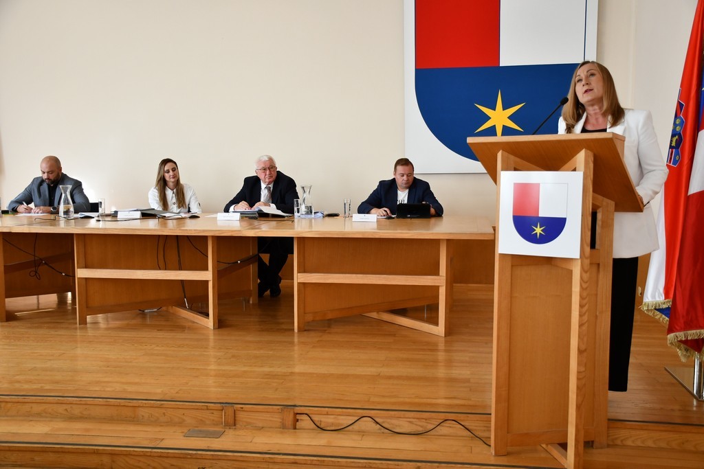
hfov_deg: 53.1
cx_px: 352
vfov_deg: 36.9
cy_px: 234
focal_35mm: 36
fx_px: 704
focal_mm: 24
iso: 800
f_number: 3.8
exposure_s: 1/250
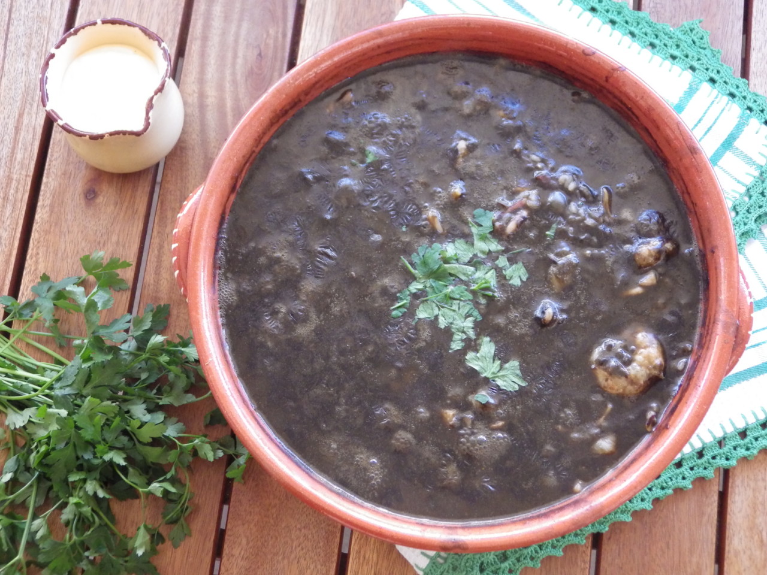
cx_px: 384
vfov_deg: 24.8
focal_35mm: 59
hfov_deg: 32.7
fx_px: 1307
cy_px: 288
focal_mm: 10.7
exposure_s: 1/60
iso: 640
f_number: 4
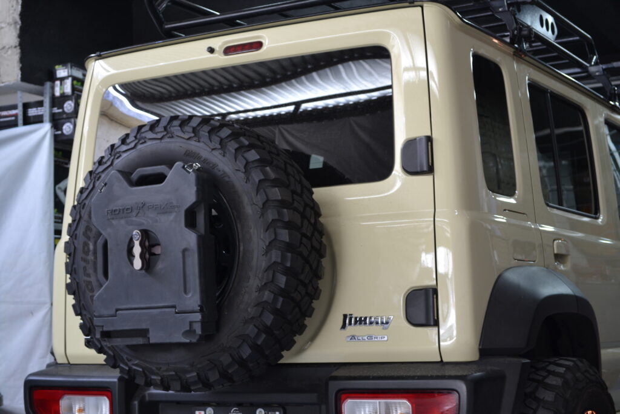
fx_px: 1137
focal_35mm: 66
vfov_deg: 20.6
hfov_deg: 30.5
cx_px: 310
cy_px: 207
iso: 400
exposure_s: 1/15
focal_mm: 44
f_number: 5.3
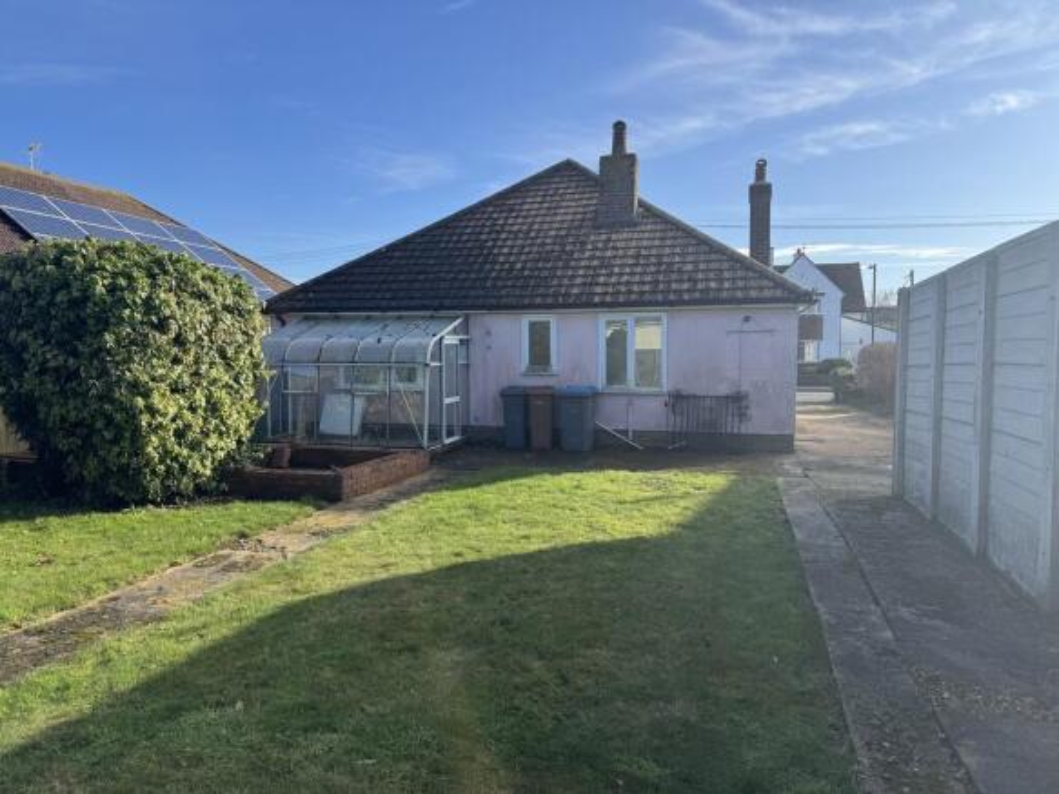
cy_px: 397
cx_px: 530
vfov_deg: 56.8
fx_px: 734
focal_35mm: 24
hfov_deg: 71.6
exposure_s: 1/2710
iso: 80
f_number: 1.78
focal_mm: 6.76
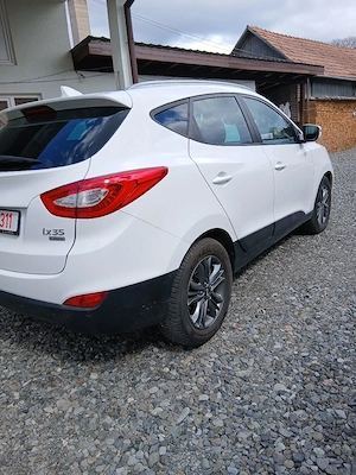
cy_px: 238
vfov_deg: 67.3
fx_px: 357
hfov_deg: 53.1
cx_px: 178
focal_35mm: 26
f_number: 1.8
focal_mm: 3.98
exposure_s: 1/278
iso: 20
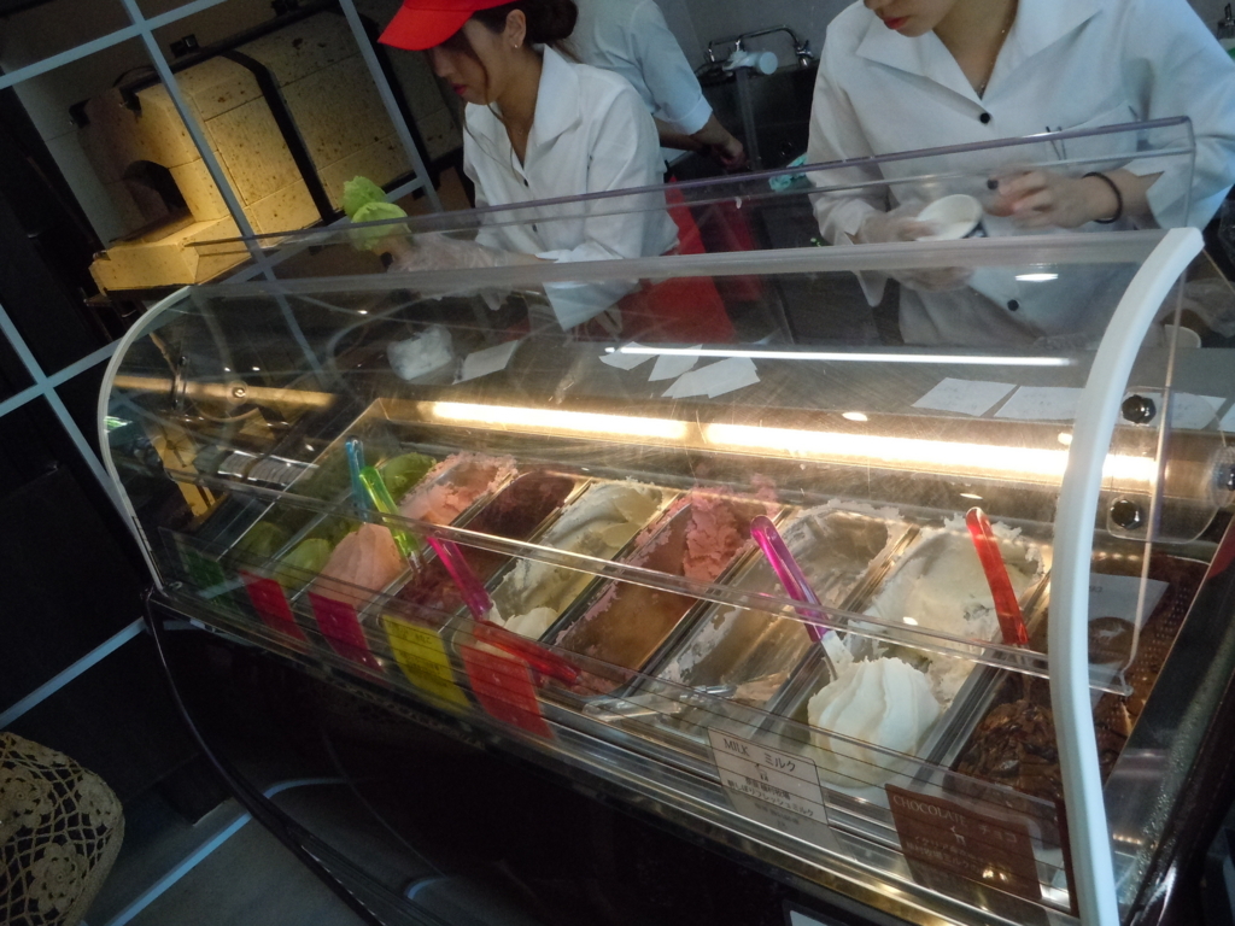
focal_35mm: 33
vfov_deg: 42.9
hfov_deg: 55.4
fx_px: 1177
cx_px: 618
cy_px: 463
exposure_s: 1/125
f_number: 4
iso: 640
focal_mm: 5.9
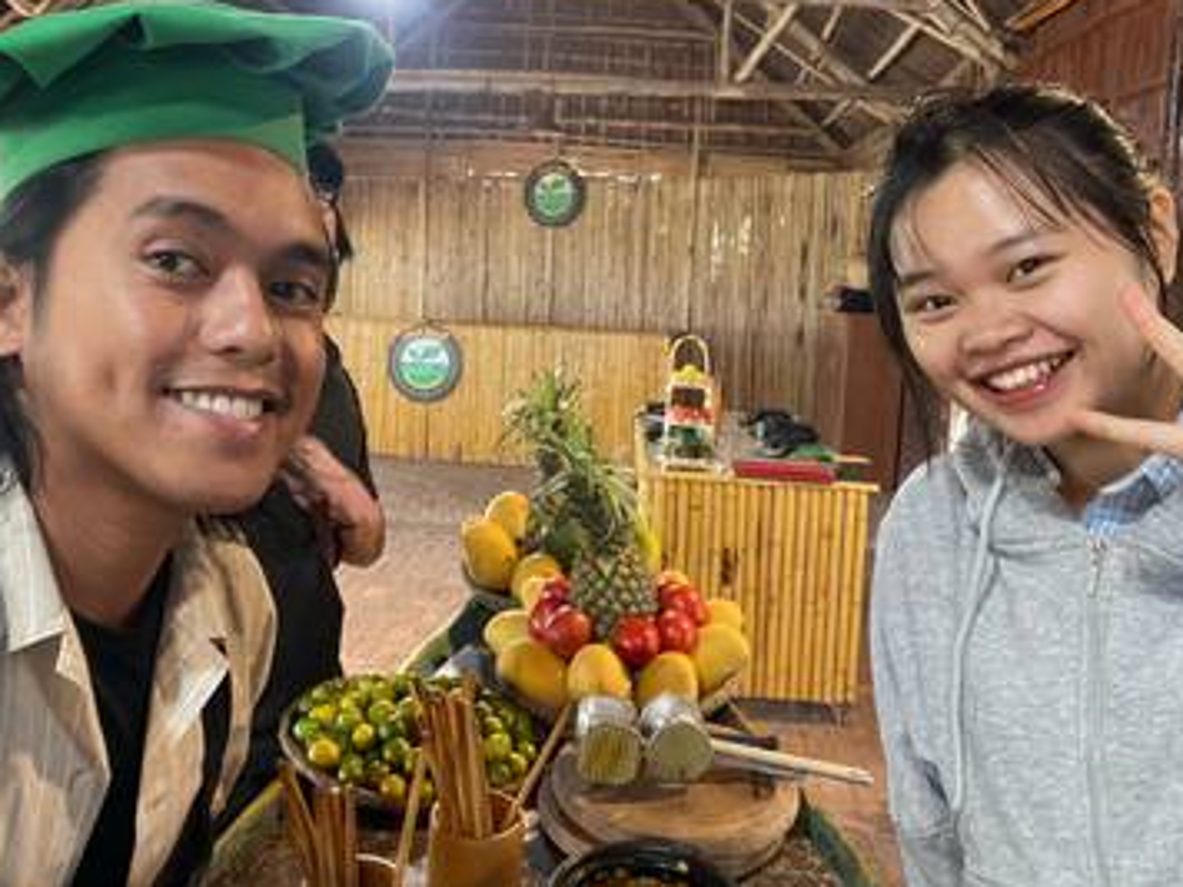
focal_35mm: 31
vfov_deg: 45.2
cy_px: 349
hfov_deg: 58.3
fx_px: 1059
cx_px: 555
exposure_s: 1/50
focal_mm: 2.71
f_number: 2.2
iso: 320
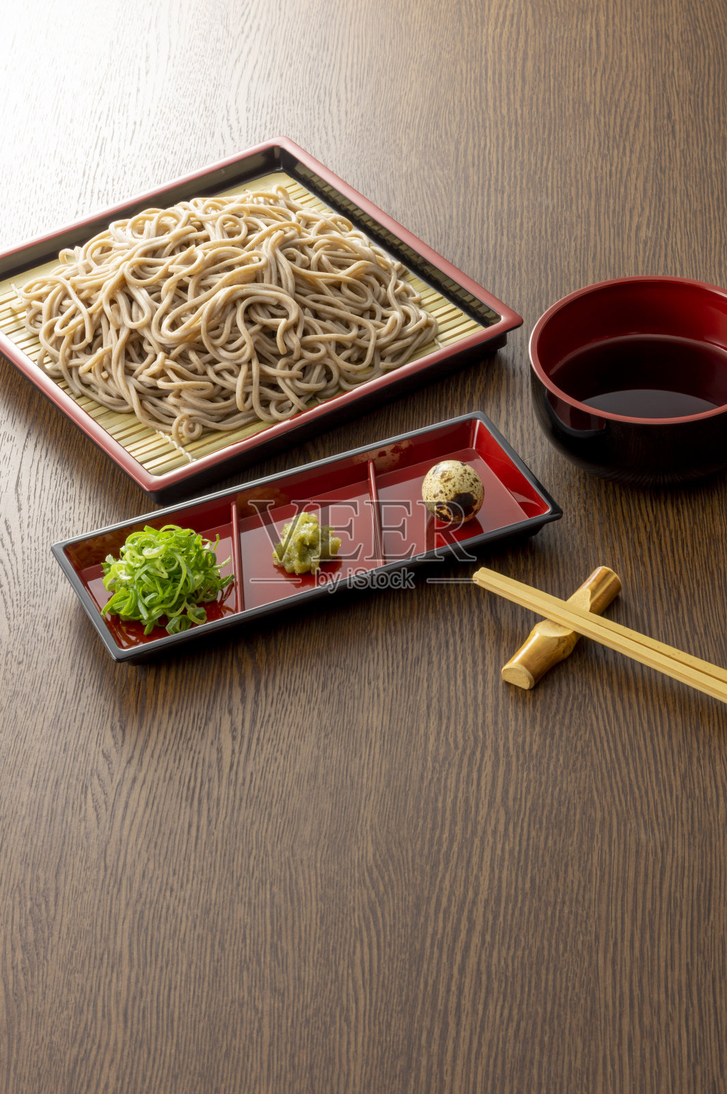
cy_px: 547
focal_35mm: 102
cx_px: 364
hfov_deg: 13.4
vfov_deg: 20.0
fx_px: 3095
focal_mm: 68
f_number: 16
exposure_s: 2
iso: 100
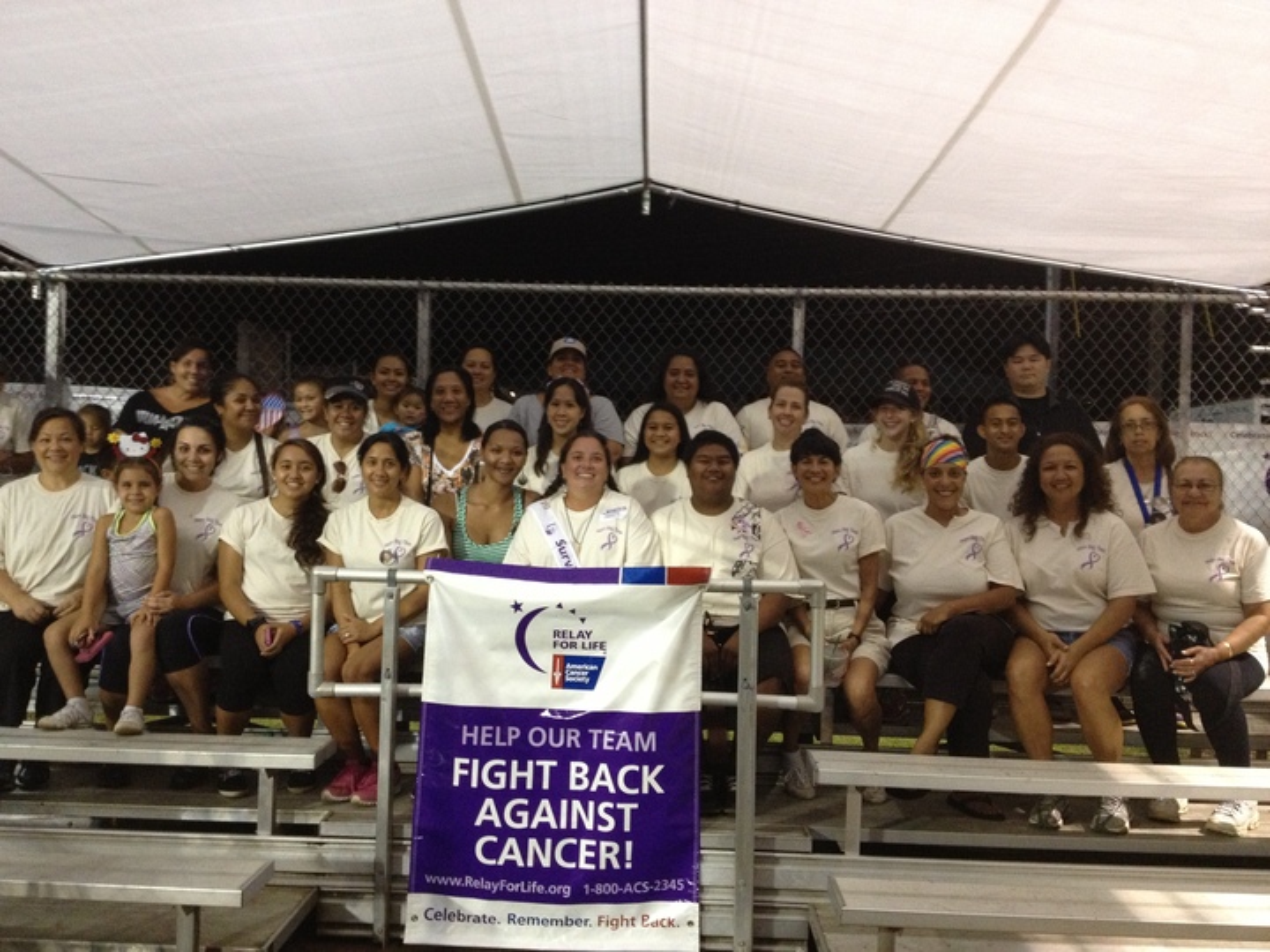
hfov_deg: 52.6
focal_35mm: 35
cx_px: 635
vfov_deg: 40.7
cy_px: 476
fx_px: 1284
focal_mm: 4.28
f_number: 2.4
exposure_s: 1/20
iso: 320
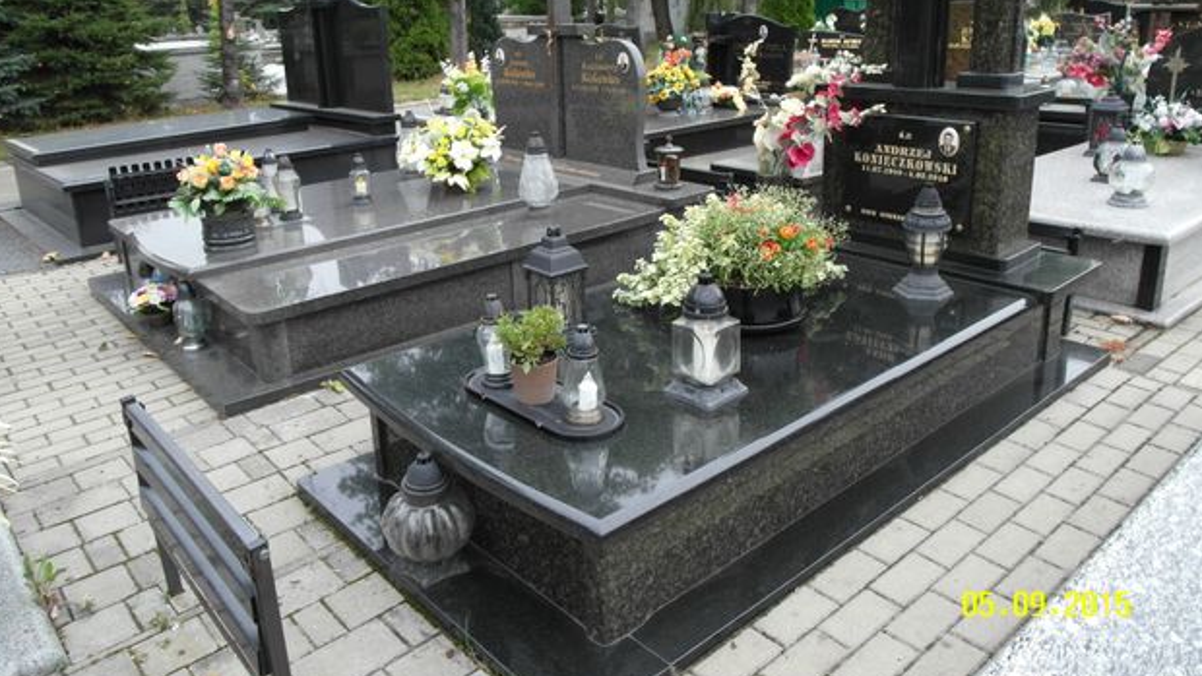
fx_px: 861
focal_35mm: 27
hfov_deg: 69.9
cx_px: 597
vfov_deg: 42.5
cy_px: 238
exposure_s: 1/90
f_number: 3.4
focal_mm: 5.2
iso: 100
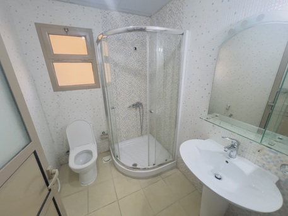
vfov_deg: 89.9
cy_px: 108
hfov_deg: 106.2
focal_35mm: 13
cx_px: 144
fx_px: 108
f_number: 1.8
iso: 200
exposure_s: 1/100
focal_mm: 1.57
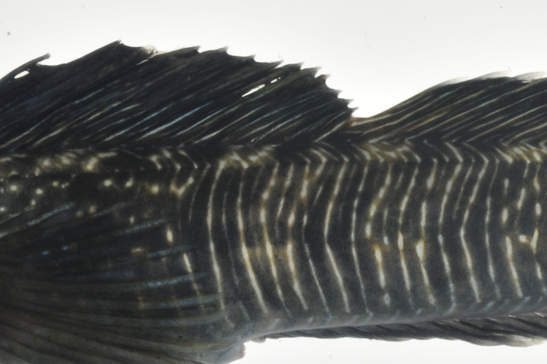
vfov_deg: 2.8
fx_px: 7575
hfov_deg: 4.1
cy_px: 212
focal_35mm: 499
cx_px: 496
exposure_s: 1/60
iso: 200
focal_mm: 105
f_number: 22
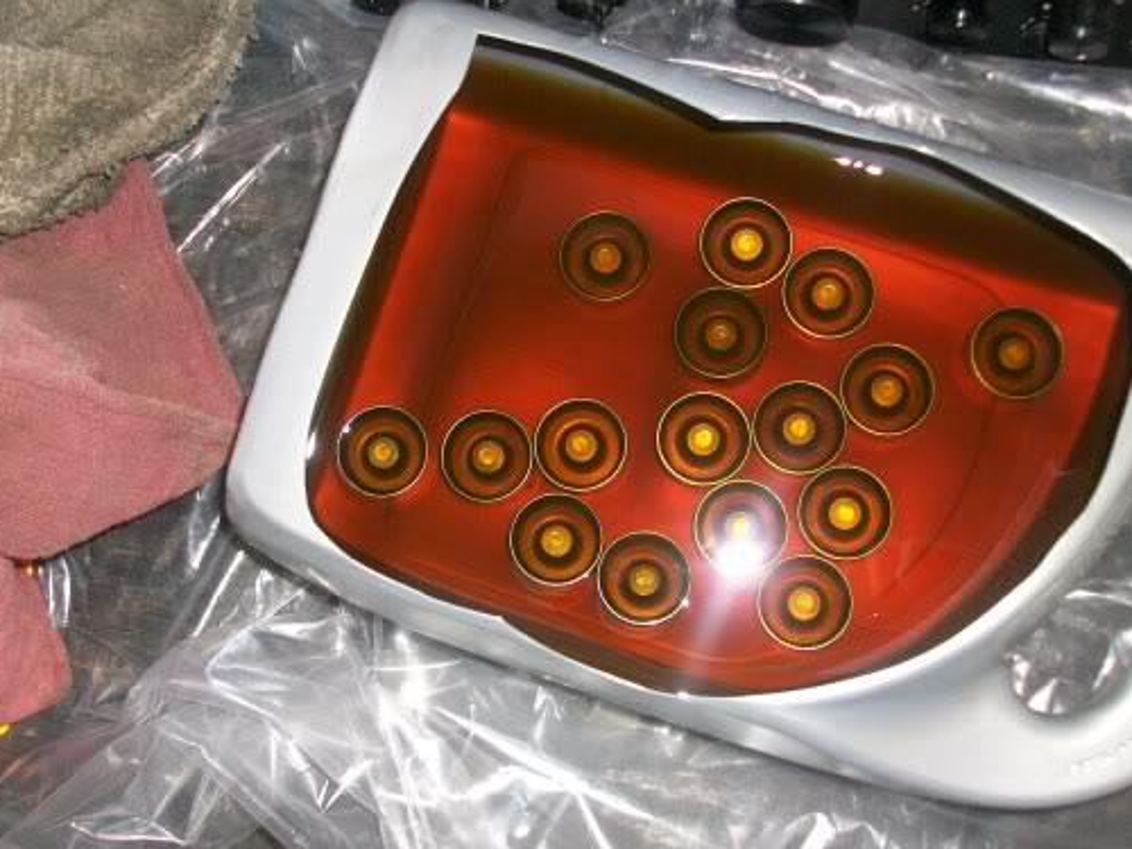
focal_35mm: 41
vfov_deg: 35.1
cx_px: 564
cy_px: 378
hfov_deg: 45.8
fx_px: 1341
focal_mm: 5.7
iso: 120
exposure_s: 1/60
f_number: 2.8
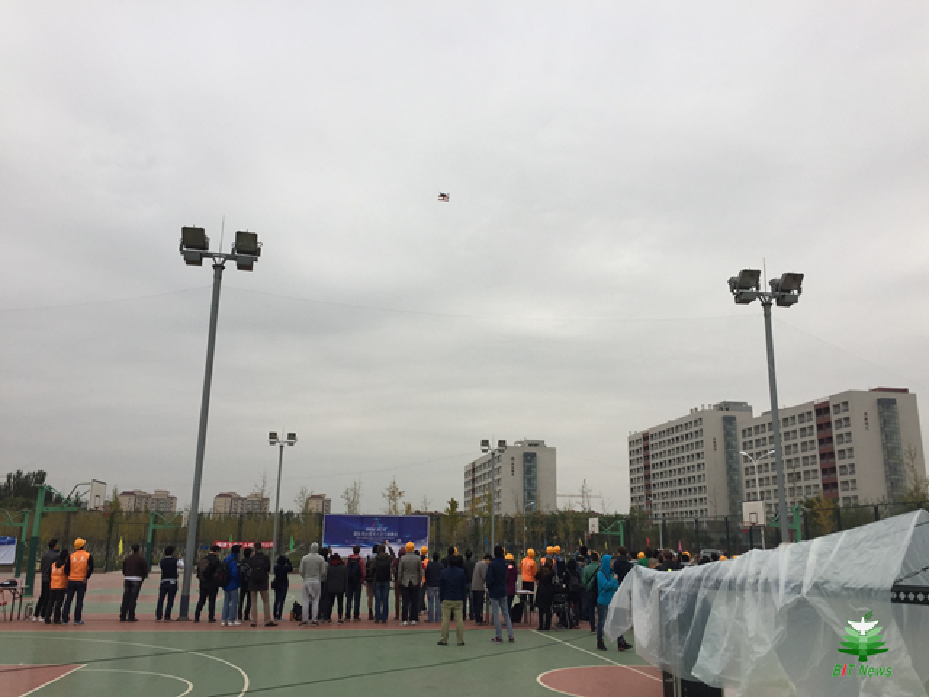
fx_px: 778
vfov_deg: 48.2
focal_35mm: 29
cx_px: 464
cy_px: 348
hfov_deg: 61.7
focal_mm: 4.15
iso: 32
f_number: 2.2
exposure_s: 1/293
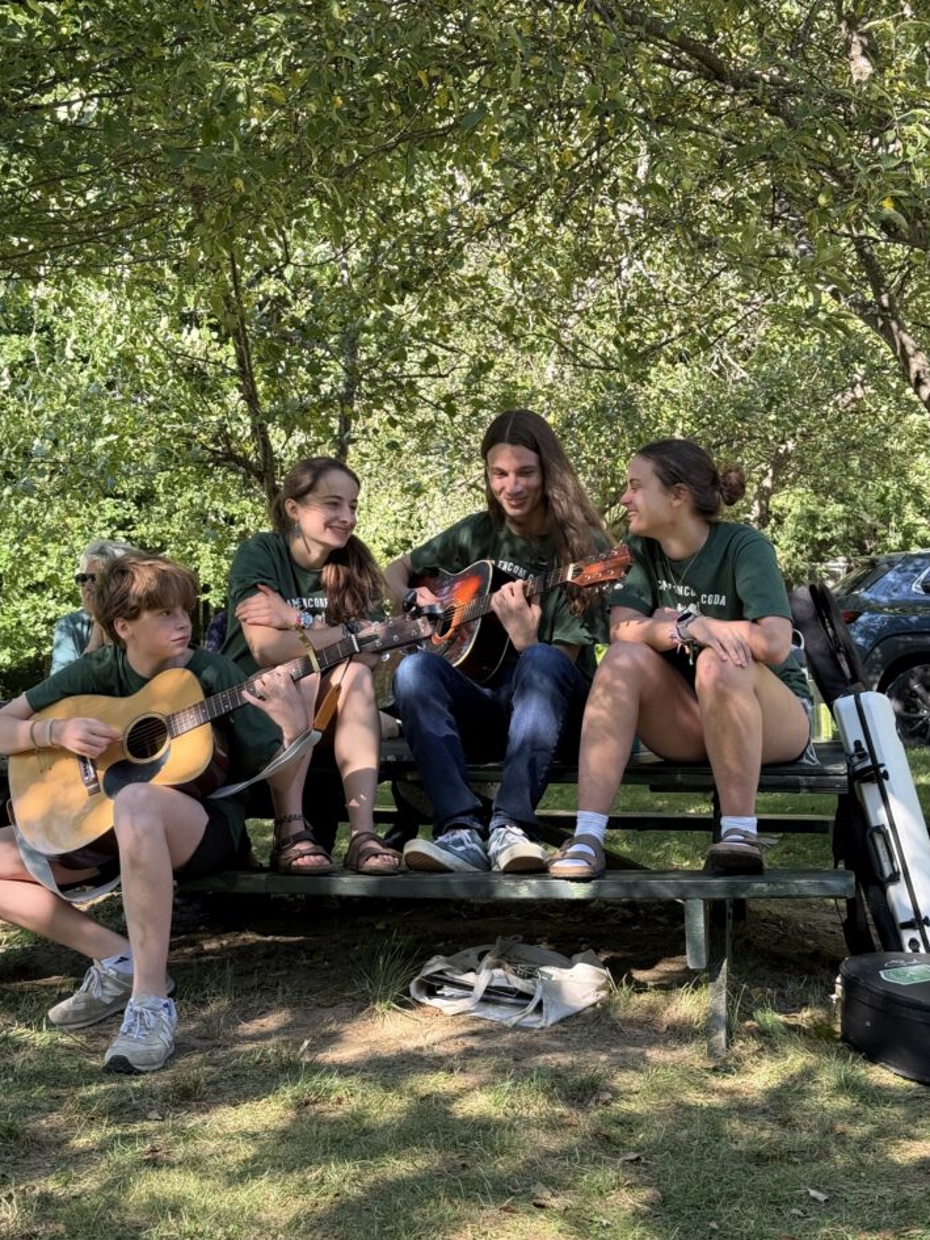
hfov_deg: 28.0
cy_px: 576
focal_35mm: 52
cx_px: 433
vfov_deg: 36.8
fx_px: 1862
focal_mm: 6.76
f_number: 1.78
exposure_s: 1/356
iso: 64
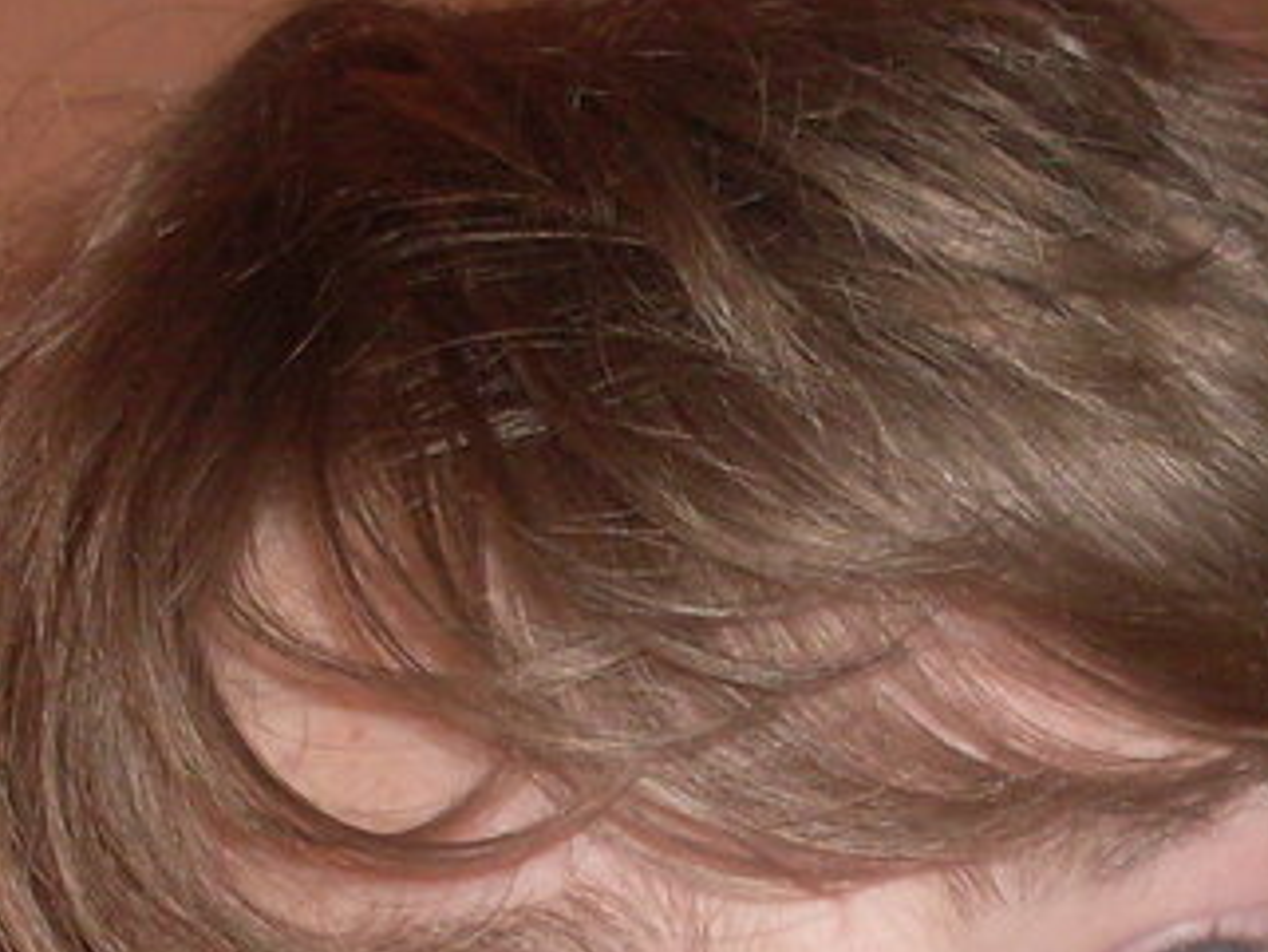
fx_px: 5203
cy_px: 1225
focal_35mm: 142
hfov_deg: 13.7
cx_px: 1228
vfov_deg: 10.2
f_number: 2.8
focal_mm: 6.3
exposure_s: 1/45
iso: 100
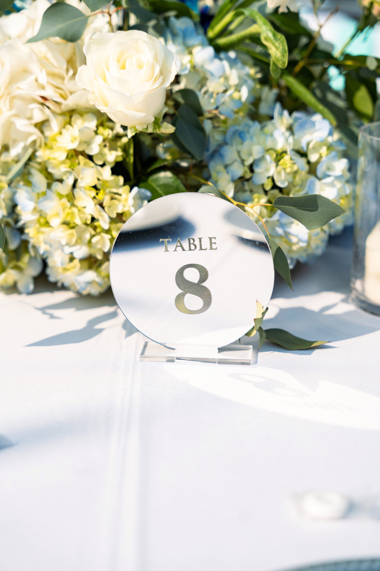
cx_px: 190
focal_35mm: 70
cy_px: 286
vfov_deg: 28.8
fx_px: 1108
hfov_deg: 19.5
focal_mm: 70
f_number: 2.8
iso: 100
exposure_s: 1/1000
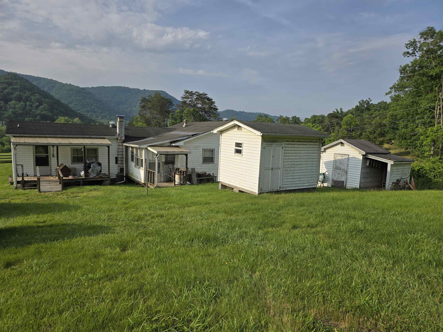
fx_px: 294
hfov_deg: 73.9
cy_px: 166
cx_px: 222
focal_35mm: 23
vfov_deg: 58.9
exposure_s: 1/883
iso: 12
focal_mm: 6.3
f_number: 1.7
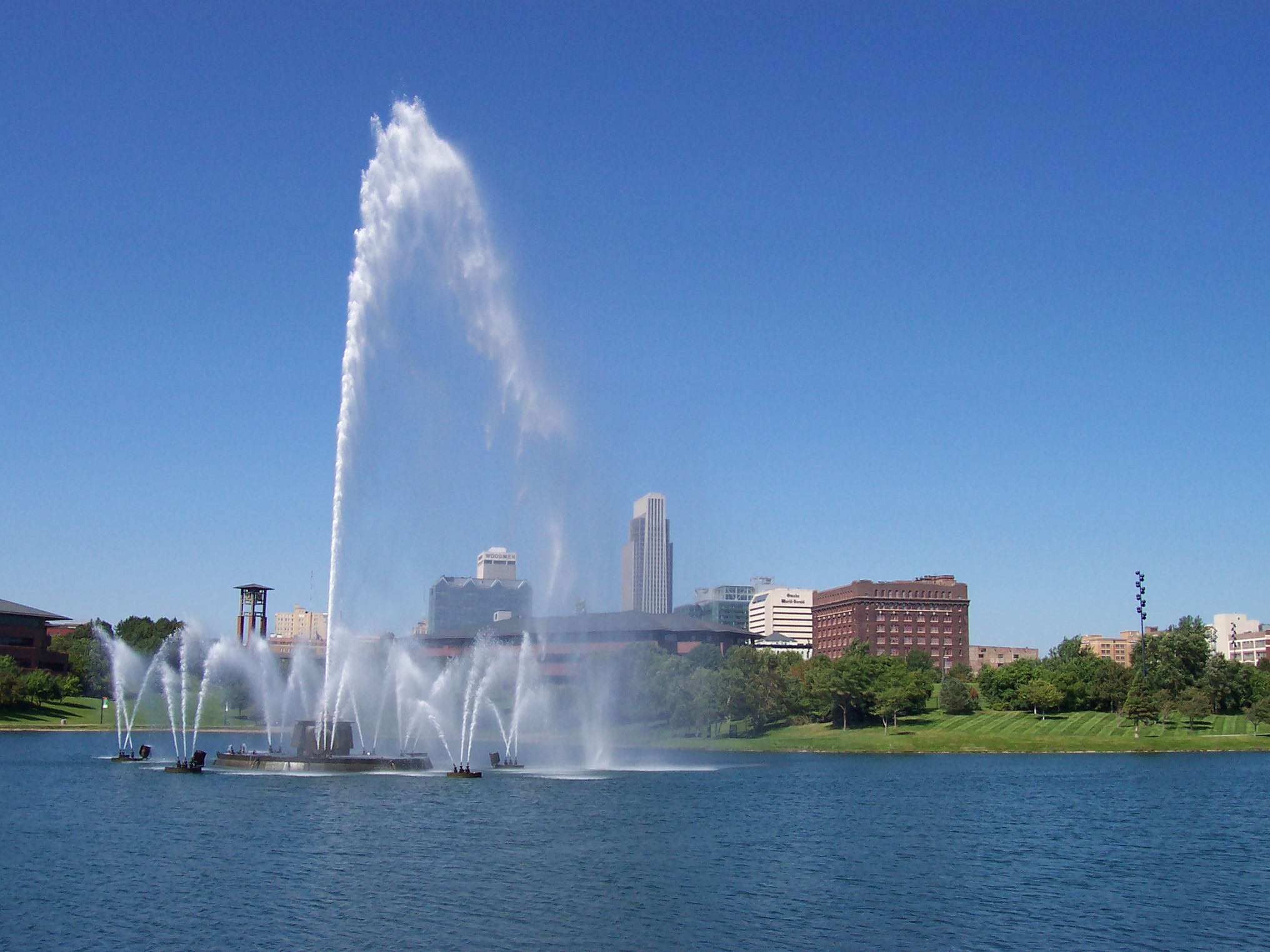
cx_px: 635
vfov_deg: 38.7
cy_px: 476
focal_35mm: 37
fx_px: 1357
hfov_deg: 50.1
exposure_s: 1/750
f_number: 5.6
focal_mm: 5.6
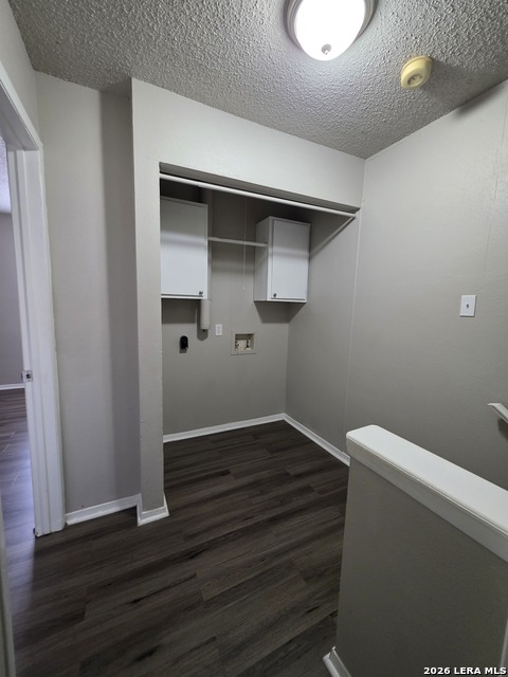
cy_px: 338
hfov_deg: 89.9
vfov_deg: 106.2
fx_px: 254
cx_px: 254
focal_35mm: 13
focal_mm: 2.2
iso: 320
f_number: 1.9
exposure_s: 1/60
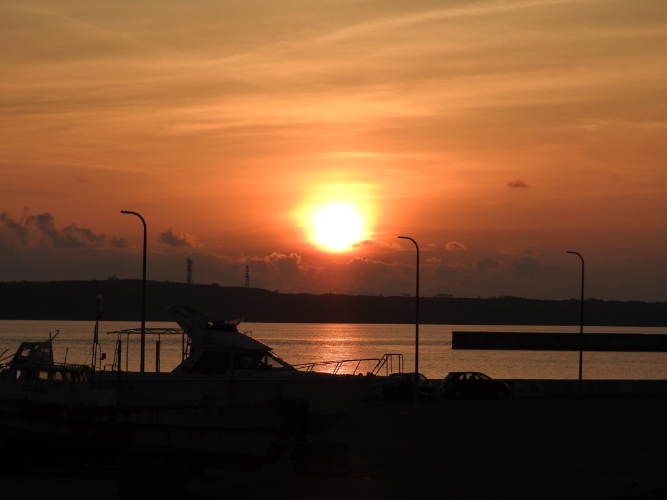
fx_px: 2601
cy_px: 250
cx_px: 334
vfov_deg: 11.0
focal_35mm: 135
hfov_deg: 14.6
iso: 100
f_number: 5
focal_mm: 24.2
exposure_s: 1/1000
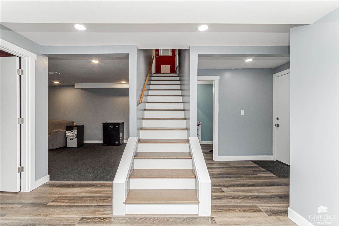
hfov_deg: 100.4
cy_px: 113
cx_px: 170
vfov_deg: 77.3
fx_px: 141
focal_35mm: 15
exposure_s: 1/60
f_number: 10
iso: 1250
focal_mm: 10
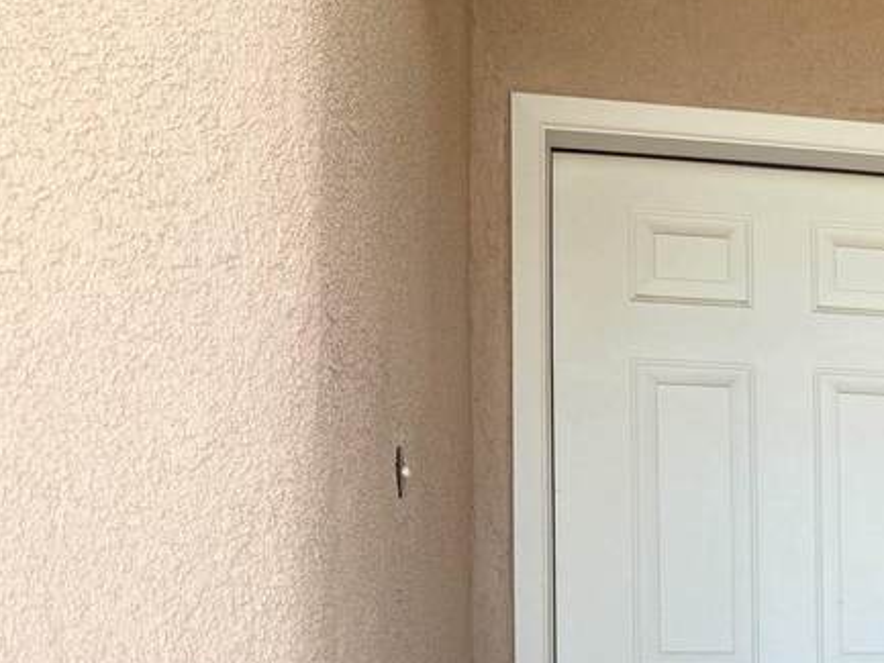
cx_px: 1258
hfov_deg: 23.1
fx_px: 1814
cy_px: 685
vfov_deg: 20.0
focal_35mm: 71
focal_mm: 6.76
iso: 80
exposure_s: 1/368
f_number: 1.78
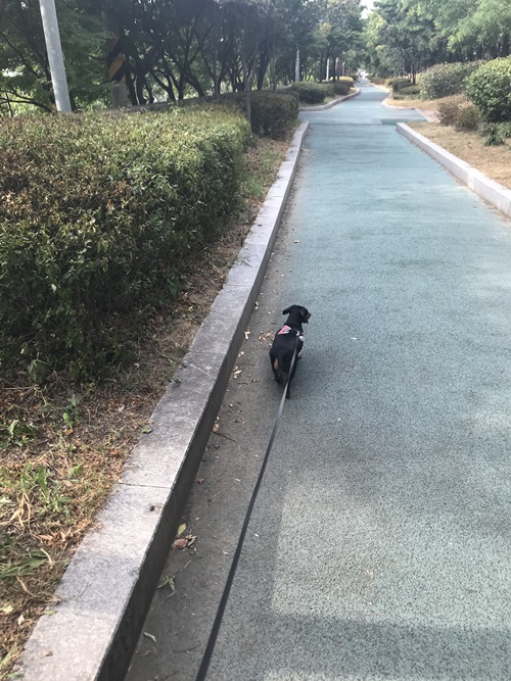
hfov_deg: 49.7
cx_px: 256
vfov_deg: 63.5
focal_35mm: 28
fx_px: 551
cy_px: 340
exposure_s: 1/208
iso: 20
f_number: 1.8
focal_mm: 3.99
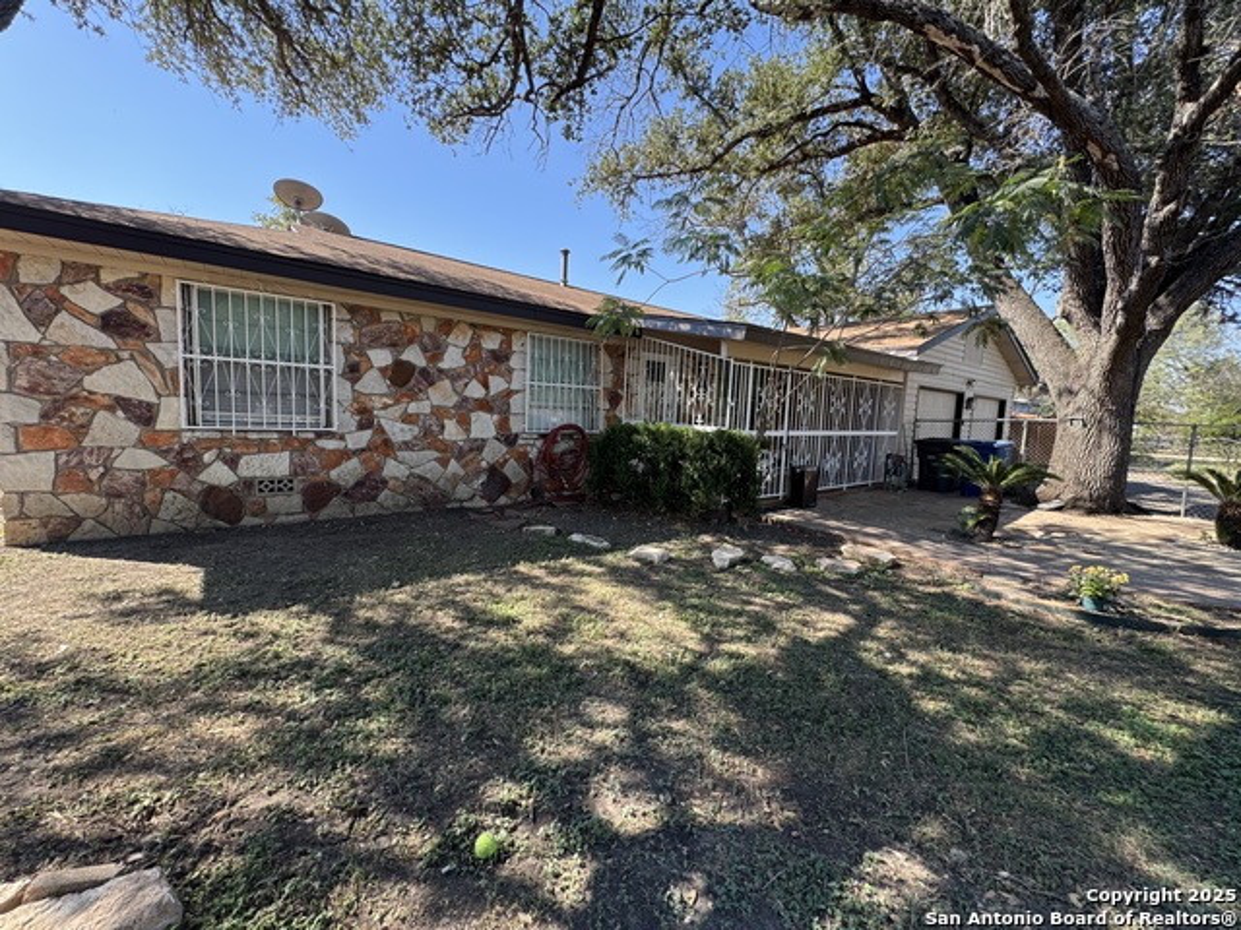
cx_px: 620
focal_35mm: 14
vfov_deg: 85.7
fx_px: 502
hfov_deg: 102.1
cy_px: 465
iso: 40
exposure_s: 1/224
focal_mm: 2.22
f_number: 2.2
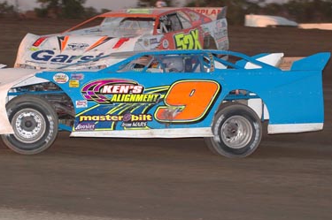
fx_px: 1437
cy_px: 89
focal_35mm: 156
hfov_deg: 13.2
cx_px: 127
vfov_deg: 8.8
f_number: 3.5
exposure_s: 1/500
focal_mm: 78
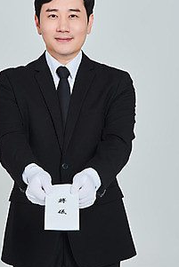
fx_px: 1207
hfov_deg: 8.5
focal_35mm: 162
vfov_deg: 12.7
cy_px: 121
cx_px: 65
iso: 100
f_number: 13
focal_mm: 122
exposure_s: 1/125
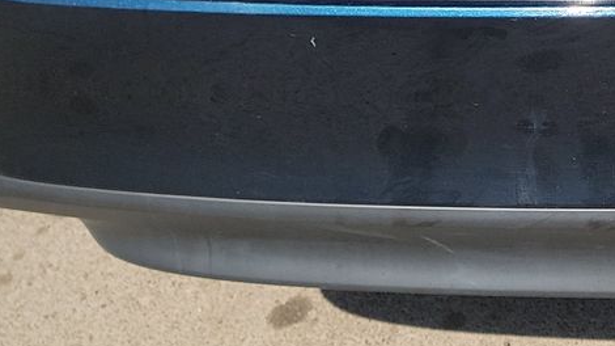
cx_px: 725
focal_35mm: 89
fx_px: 1451
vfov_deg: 12.6
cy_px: -233
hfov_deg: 22.2
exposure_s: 1/691
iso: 50
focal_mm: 6.7
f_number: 1.8
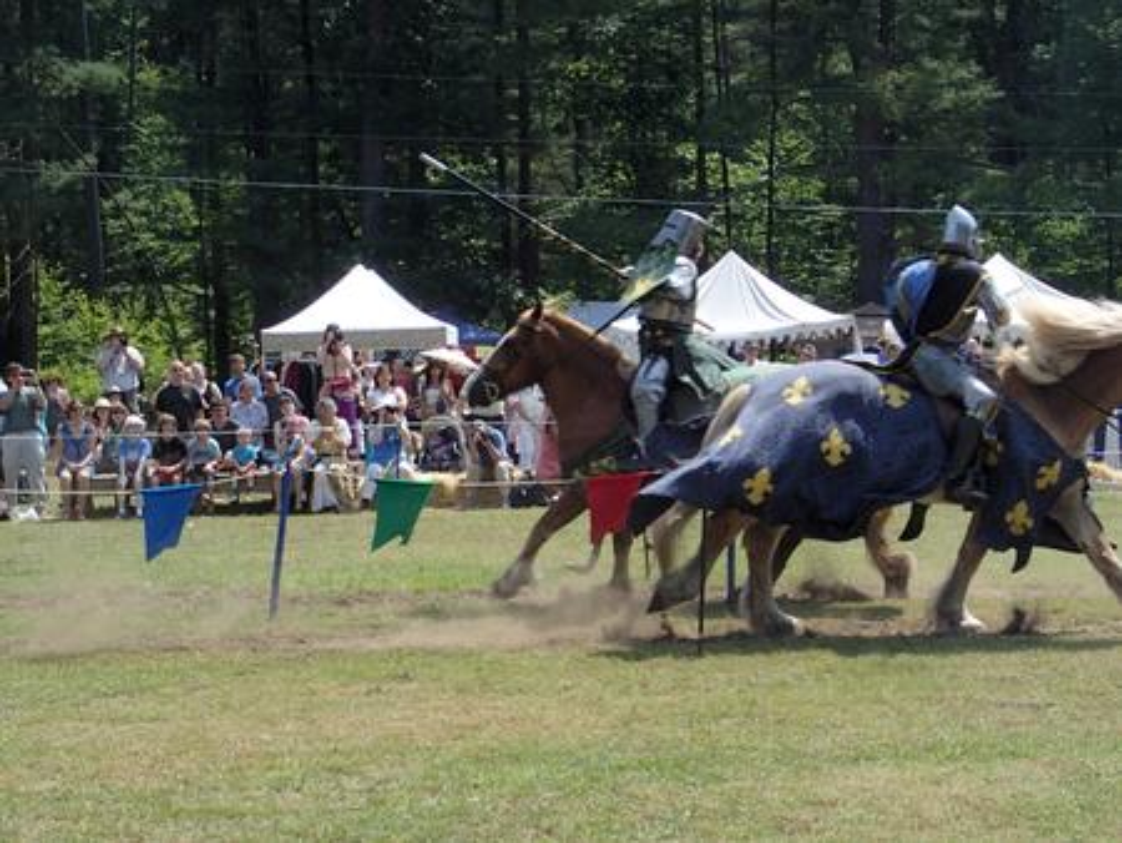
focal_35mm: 65
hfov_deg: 29.8
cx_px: 561
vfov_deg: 22.6
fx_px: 2108
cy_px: 422
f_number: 5
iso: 100
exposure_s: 1/320
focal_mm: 11.8
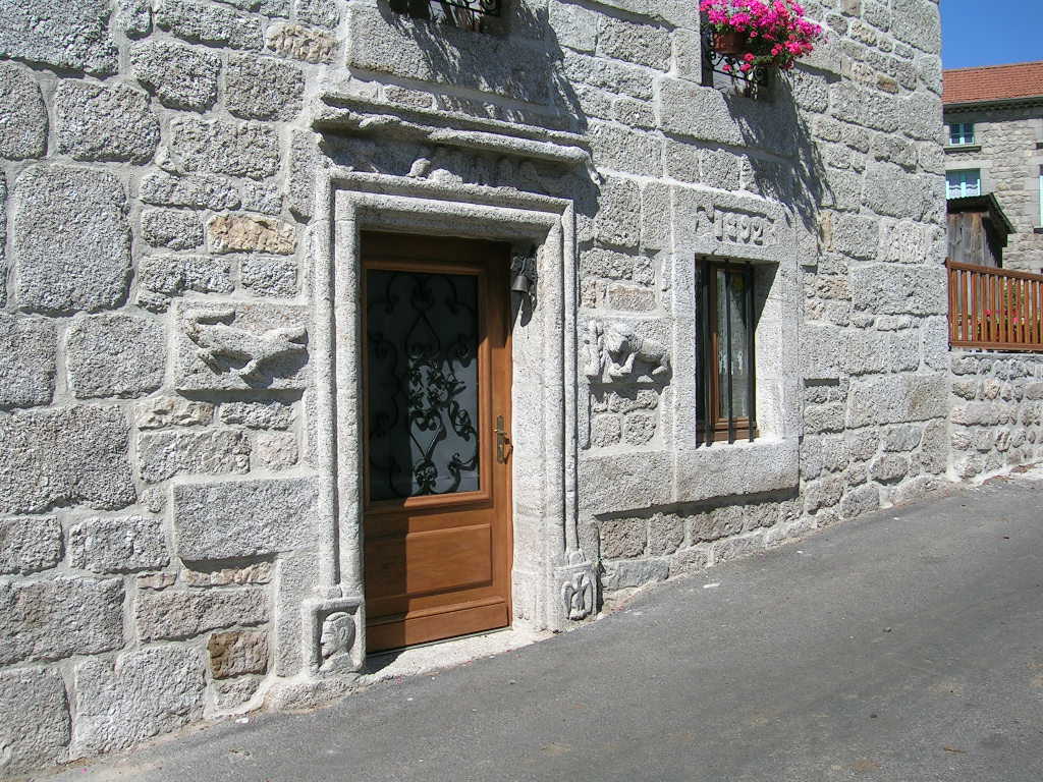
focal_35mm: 35
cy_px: 391
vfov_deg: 40.7
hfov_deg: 52.6
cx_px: 522
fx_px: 1055
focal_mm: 5.4
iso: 50
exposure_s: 1/462
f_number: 4.8
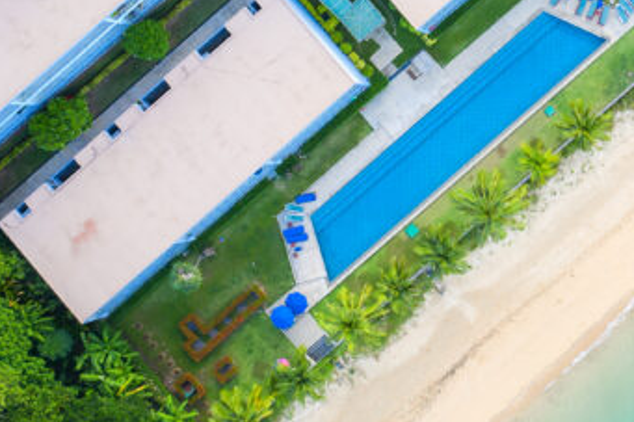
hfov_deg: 22.8
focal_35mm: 84
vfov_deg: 16.2
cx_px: 693
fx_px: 1479
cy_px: 123
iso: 100
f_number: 4
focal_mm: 10.26
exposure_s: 1/50
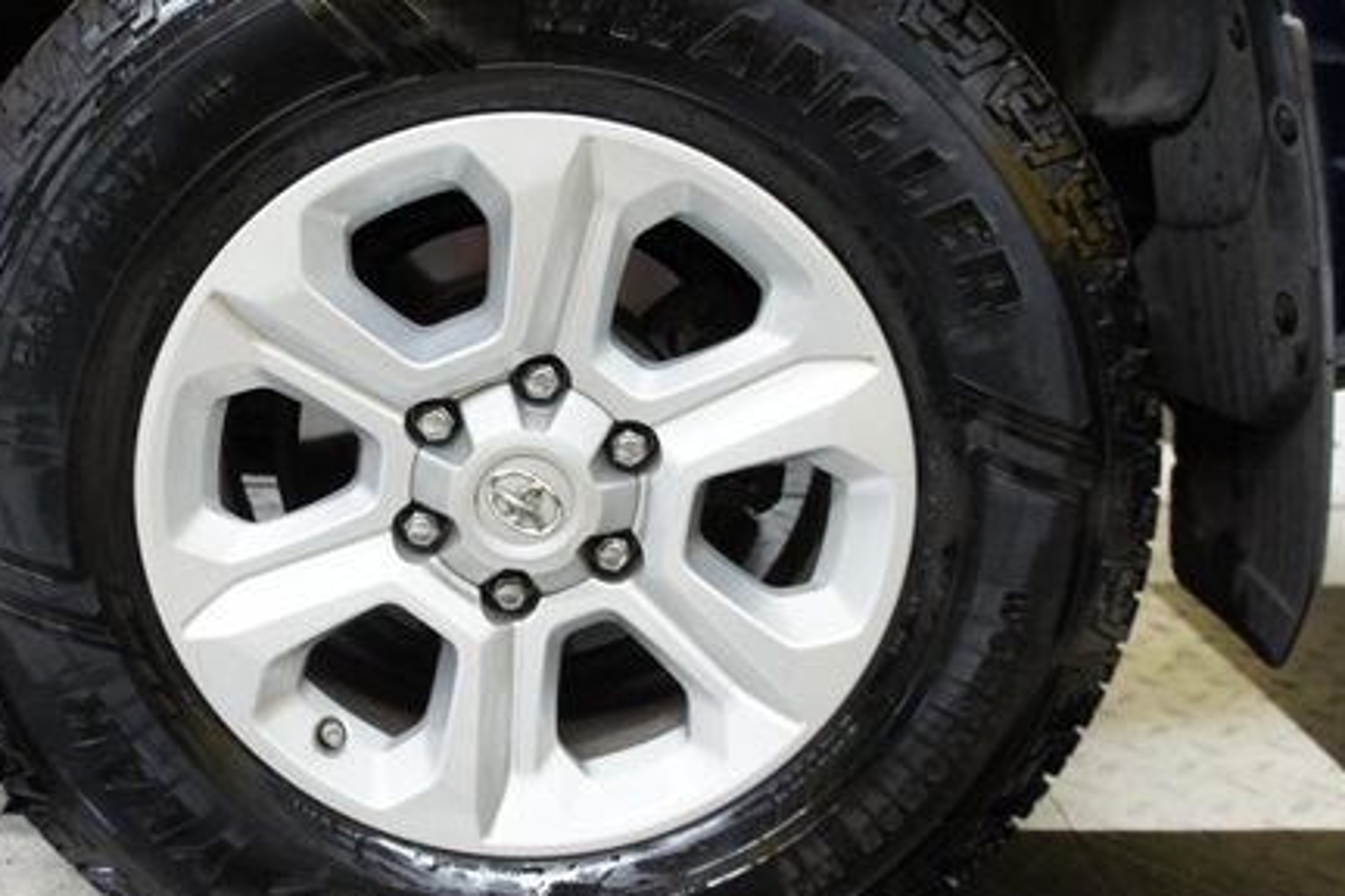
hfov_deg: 48.1
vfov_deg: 33.4
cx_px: 529
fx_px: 1494
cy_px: 411
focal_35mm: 40
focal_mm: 18
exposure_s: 1/50
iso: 1600
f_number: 3.5
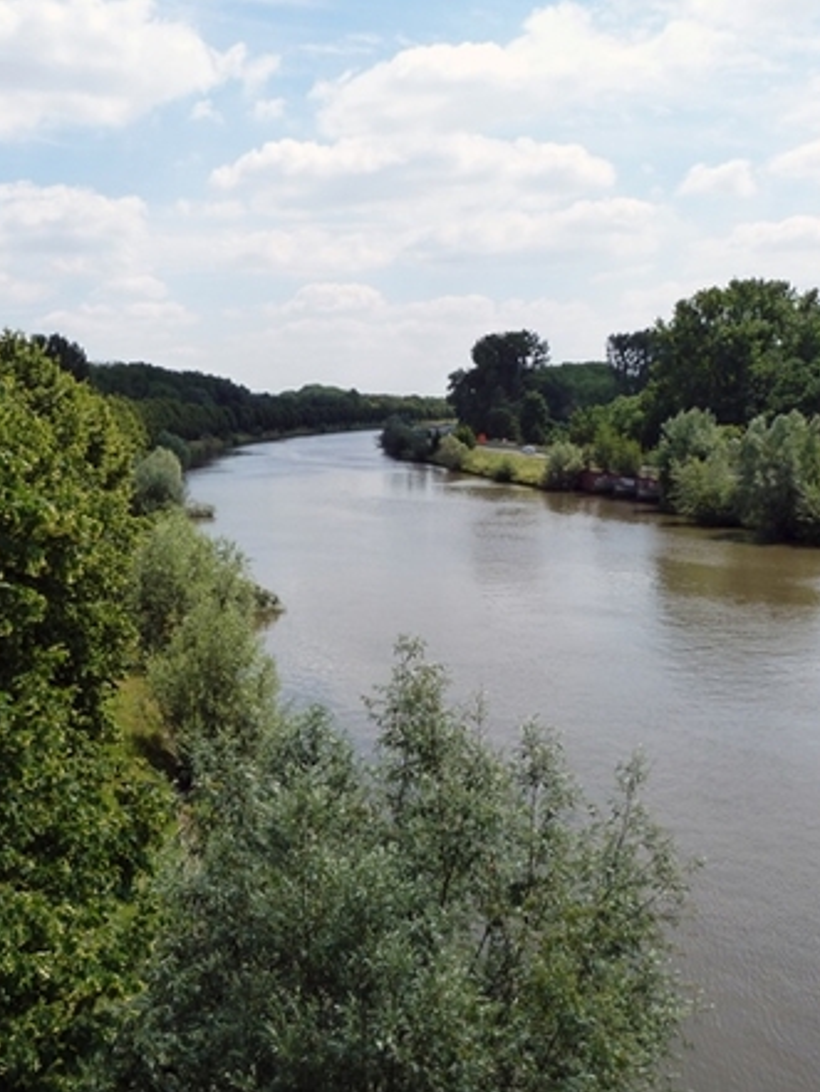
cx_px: 297
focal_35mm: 34
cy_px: 555
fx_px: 1073
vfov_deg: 53.9
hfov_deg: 41.4
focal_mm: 4.5
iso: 125
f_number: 5.6
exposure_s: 1/320
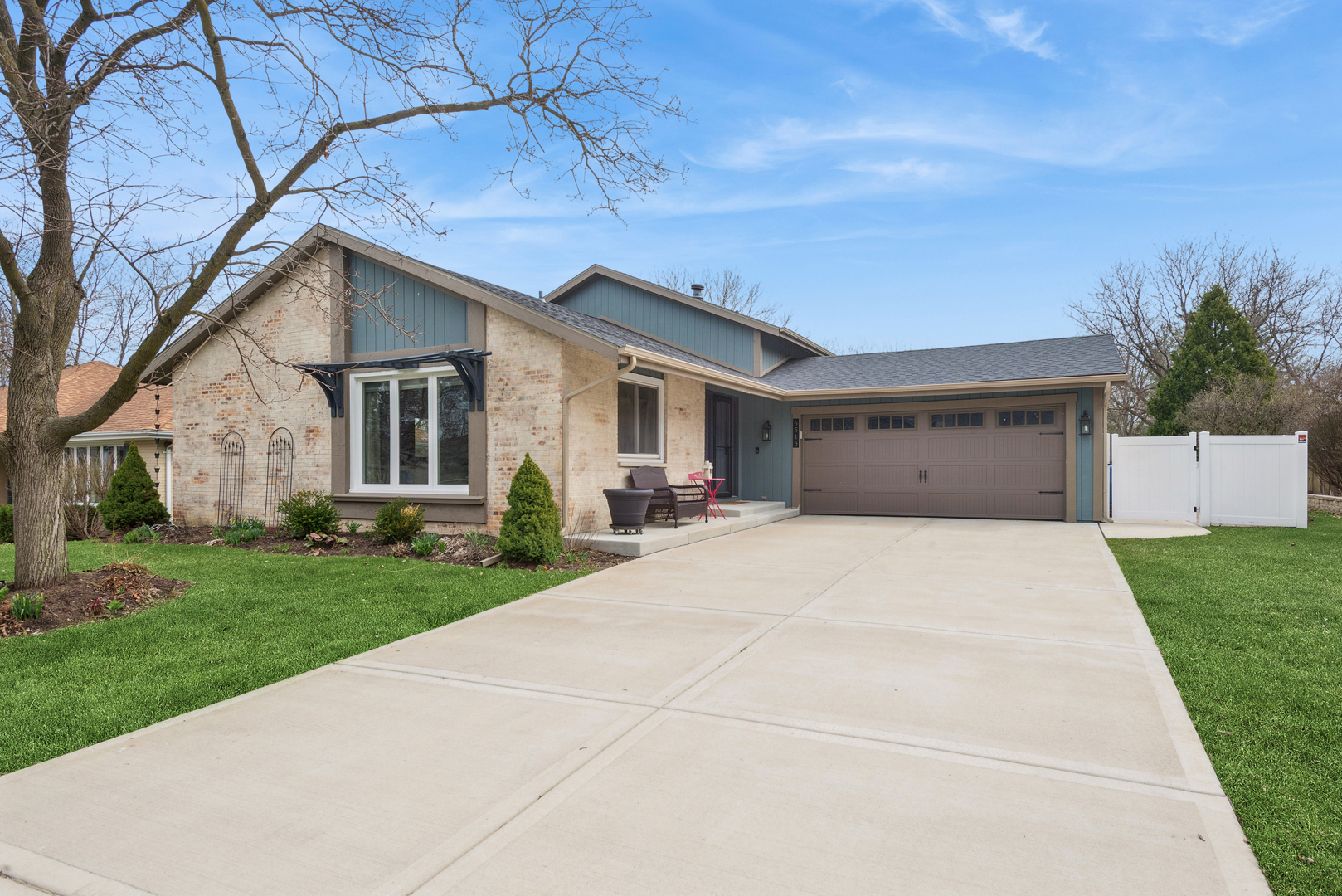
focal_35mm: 20
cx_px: 671
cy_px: 448
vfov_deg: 62.0
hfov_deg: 84.0
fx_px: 746
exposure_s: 1/125
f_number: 11
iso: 400
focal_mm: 20
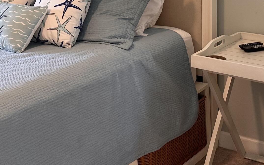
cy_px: -1
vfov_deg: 17.9
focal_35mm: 71
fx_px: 511
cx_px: 125
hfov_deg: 29.0
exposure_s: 1/60
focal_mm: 6.86
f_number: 1.78
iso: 125
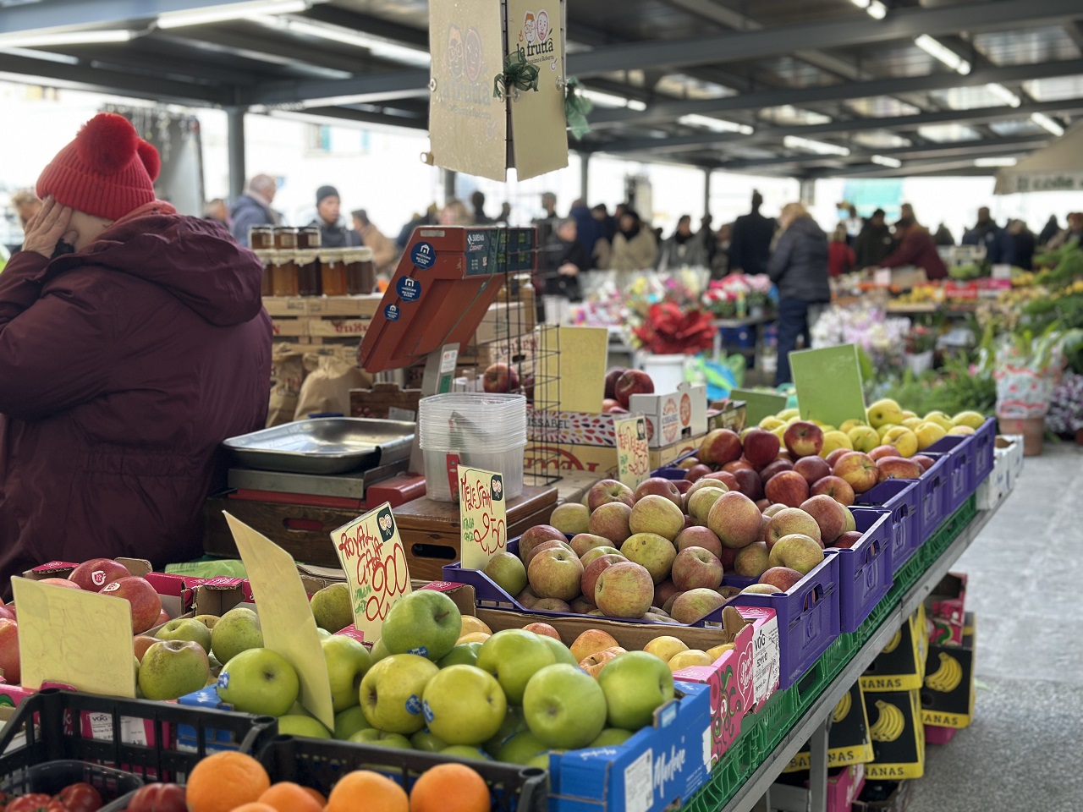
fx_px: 1502
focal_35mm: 48
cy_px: 406
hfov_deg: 39.7
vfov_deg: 30.3
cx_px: 542
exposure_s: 1/121
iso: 64
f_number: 1.78
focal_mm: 6.86
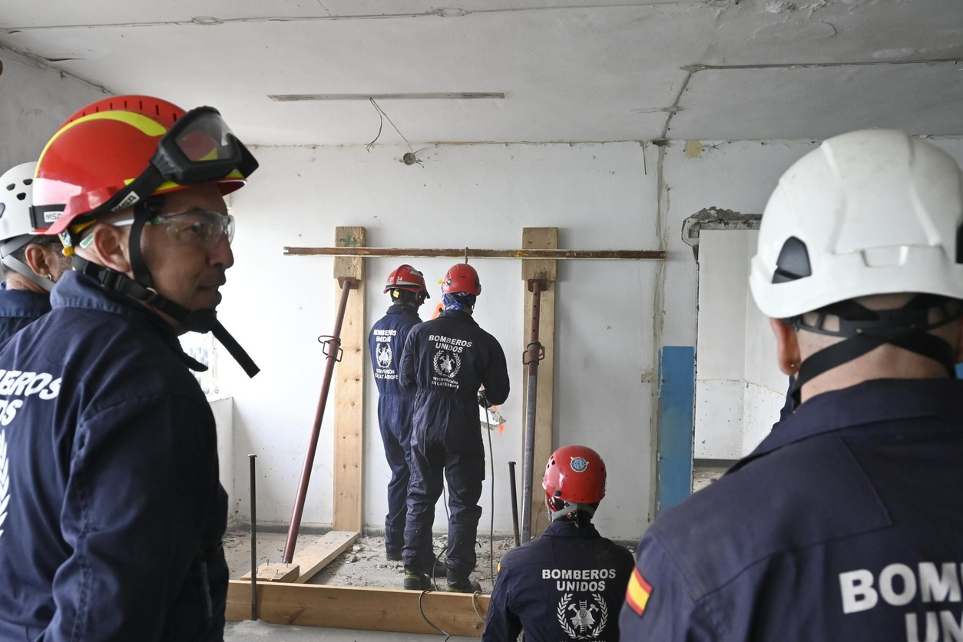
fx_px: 998
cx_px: 421
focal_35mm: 37
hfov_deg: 51.4
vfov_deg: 35.5
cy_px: 396
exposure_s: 1/250
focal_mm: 19.5
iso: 1000
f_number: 5.6
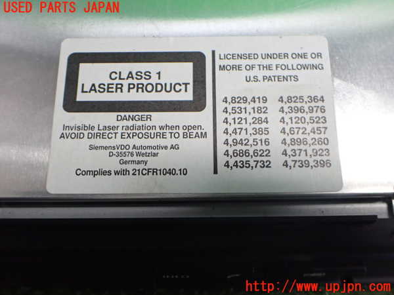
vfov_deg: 46.8
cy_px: 148
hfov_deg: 60.0
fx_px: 341
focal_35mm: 30
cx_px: 197
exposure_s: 1/125
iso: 640
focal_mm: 5.4
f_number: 2.3
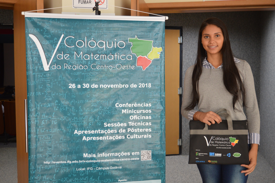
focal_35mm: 44
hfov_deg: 45.0
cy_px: 92
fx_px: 332
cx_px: 138
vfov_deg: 30.8
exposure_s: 1/60
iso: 800
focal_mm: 29
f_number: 4.2
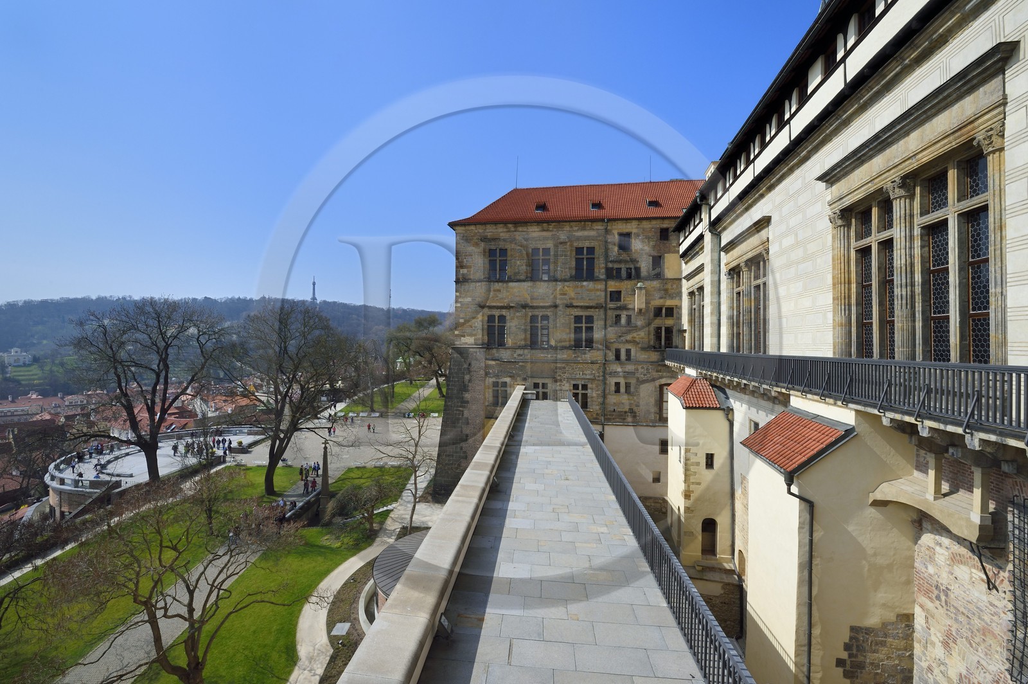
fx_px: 399
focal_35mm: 14
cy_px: 342
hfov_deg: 104.3
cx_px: 514
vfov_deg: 81.1
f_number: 16
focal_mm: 14
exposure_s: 1/250
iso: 200
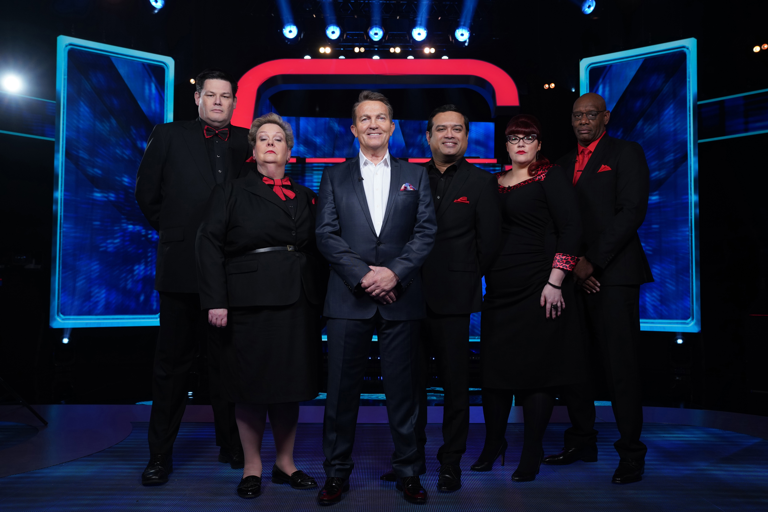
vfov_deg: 41.1
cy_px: 256
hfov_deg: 58.7
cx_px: 384
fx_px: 683
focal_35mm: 32
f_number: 6.3
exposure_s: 1/50
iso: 1000
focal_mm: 32
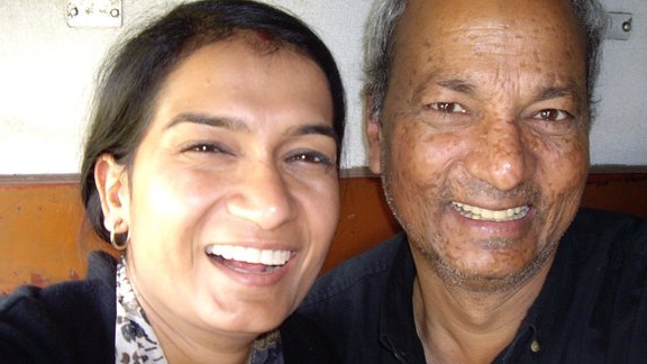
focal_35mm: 46
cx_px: 299
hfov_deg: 44.5
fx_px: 789
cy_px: 161
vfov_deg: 26.0
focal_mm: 6.2
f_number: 2.7
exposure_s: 1/40
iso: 200
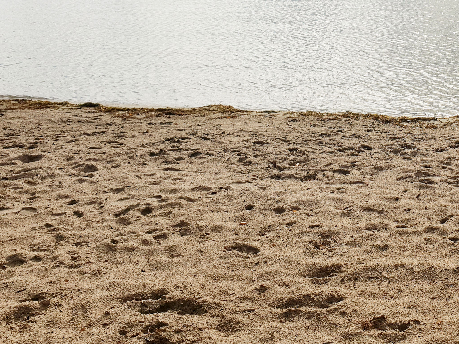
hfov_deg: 34.9
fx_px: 676
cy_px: 56
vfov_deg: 27.8
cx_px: 430
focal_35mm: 51
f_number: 2.4
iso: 50
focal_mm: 4.3
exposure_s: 1/2695
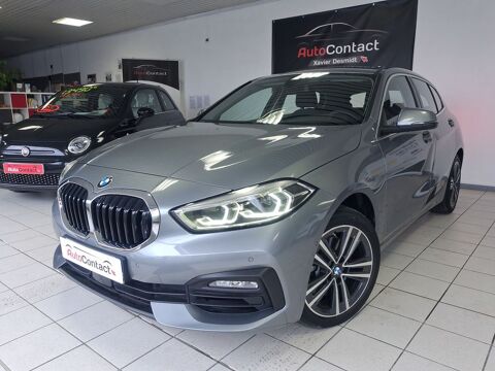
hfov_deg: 65.3
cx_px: 248
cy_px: 186
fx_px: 386
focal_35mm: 27
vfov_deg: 51.4
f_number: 1.8
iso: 200
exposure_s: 1/100
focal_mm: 4
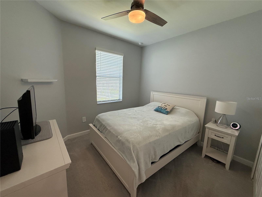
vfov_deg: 85.7
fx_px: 106
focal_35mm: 14
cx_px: 131
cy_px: 98
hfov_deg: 102.1
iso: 250
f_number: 2.2
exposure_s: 1/120
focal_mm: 2.22
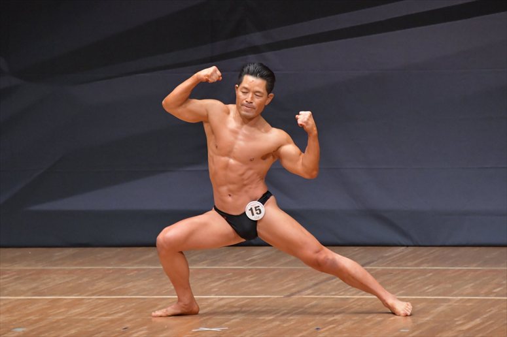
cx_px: 254
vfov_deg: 4.0
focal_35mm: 345
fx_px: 4856
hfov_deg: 6.0
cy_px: 168
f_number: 5.6
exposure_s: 1/400
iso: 6400
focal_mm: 230
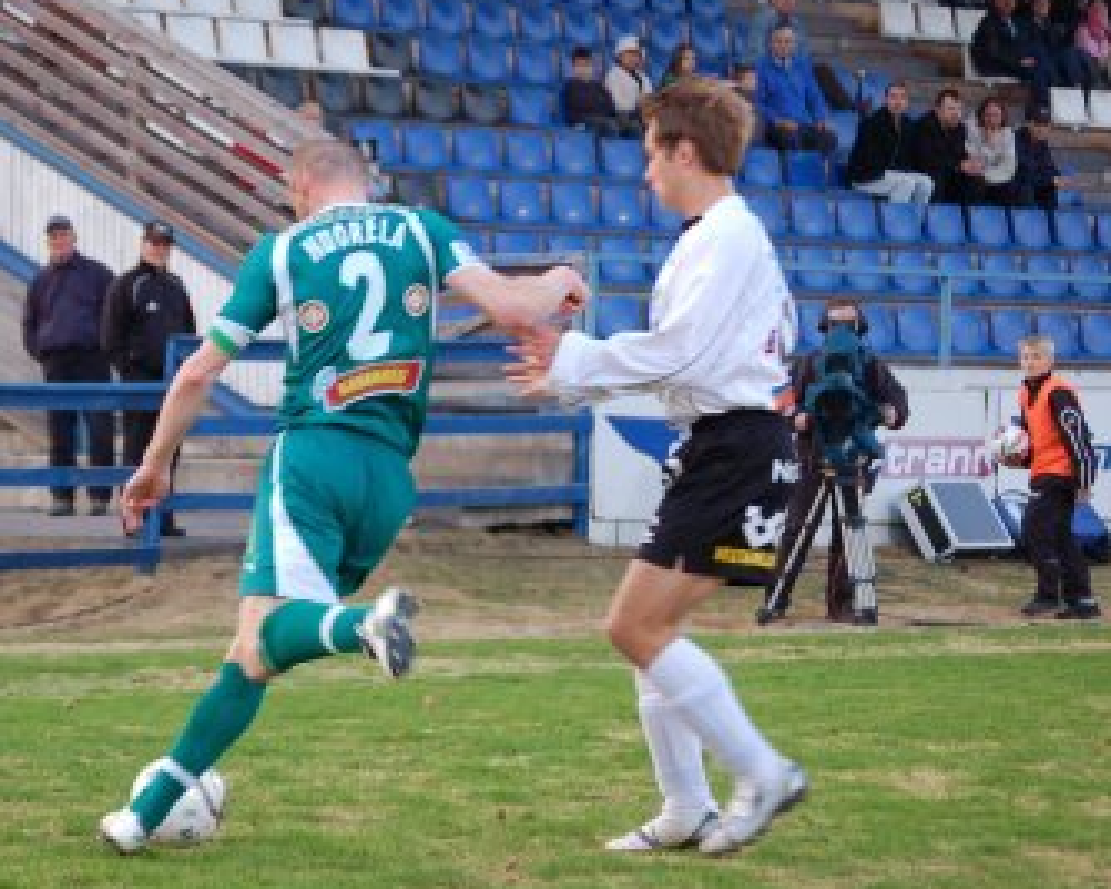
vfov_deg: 9.8
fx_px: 5184
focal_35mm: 158
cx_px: 432
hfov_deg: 12.2
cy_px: 449
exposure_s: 1/320
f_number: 4.5
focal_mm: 75
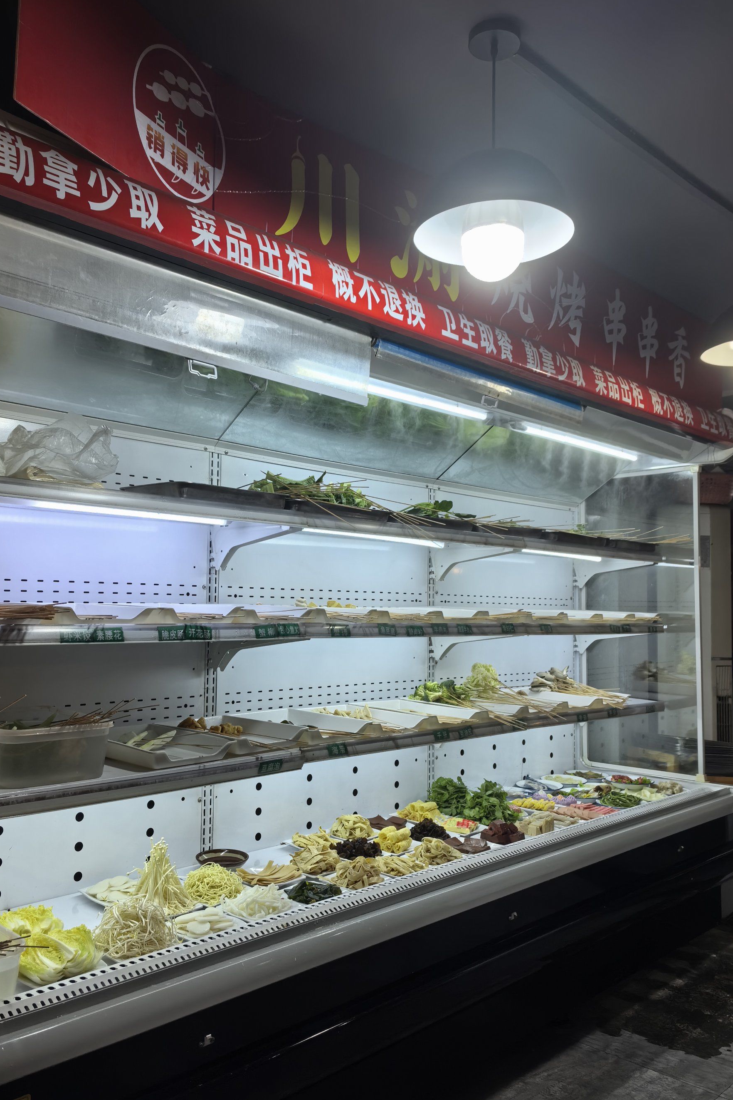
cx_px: 329
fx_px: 886
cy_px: 555
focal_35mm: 29
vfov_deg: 63.7
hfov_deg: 44.9
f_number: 2
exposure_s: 1/100
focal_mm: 5.75
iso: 50
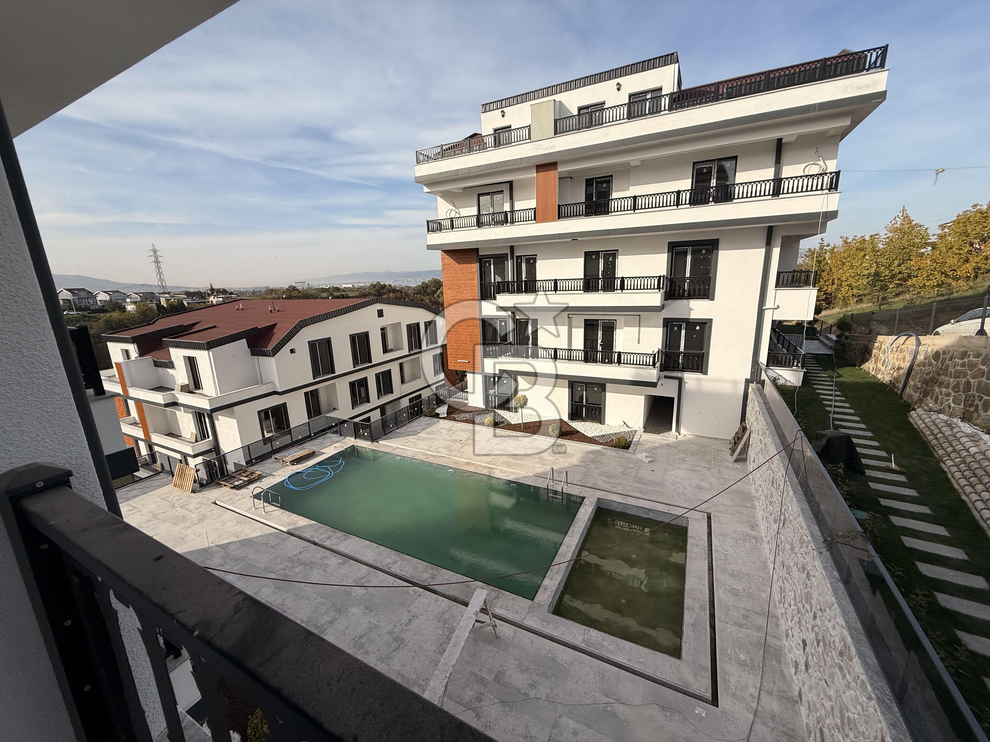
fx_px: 400
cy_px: 371
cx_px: 495
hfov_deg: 102.1
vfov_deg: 85.7
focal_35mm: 14
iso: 50
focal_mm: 2.22
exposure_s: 1/2611
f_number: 2.2
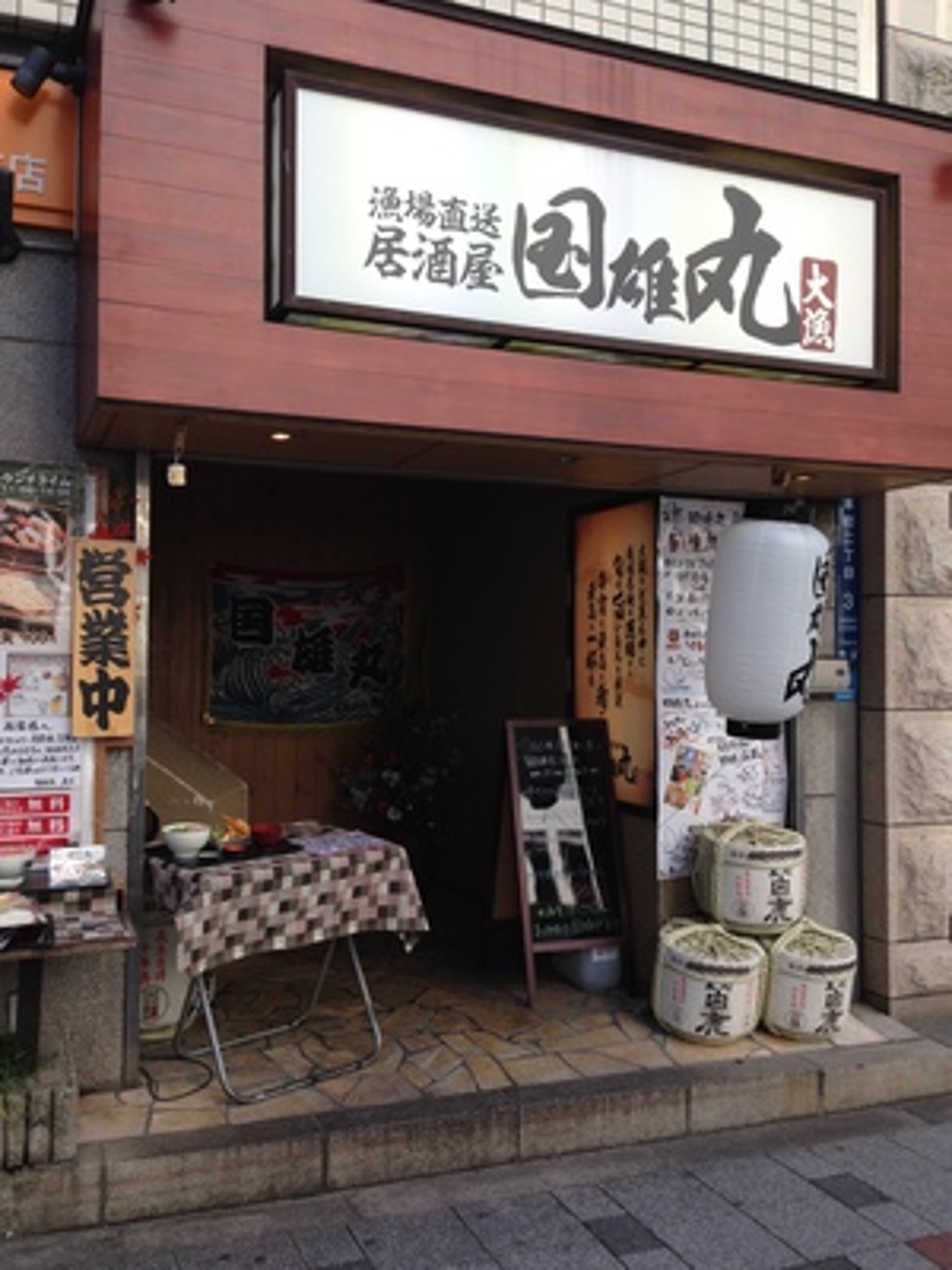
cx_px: 476
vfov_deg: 55.4
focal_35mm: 33
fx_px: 1210
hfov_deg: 42.9
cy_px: 635
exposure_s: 1/341
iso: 50
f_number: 2.4
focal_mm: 4.12
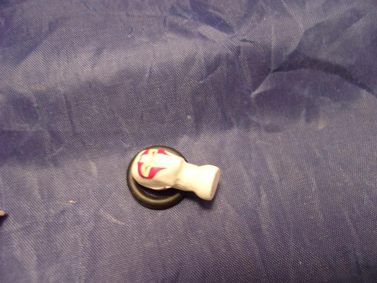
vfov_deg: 51.4
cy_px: 142
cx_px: 188
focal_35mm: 27
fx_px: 294
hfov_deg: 65.3
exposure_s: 1/17
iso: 511
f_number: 3
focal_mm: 4.9
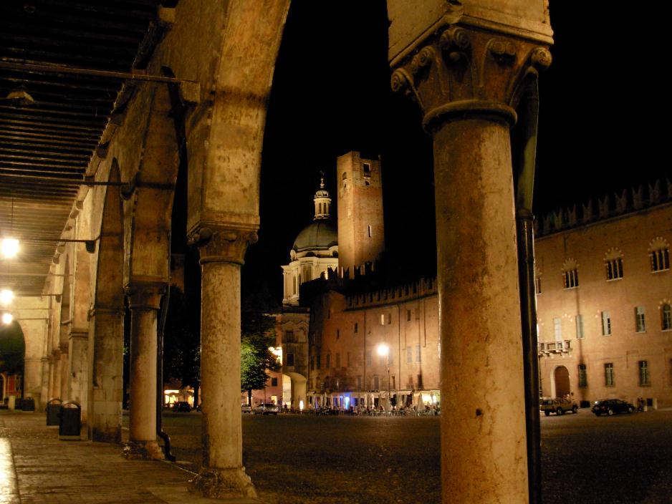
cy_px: 252
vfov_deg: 37.7
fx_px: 738
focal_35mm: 38
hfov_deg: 49.0
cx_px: 336
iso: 159
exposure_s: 1/1.4
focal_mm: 6.3
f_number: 2.9
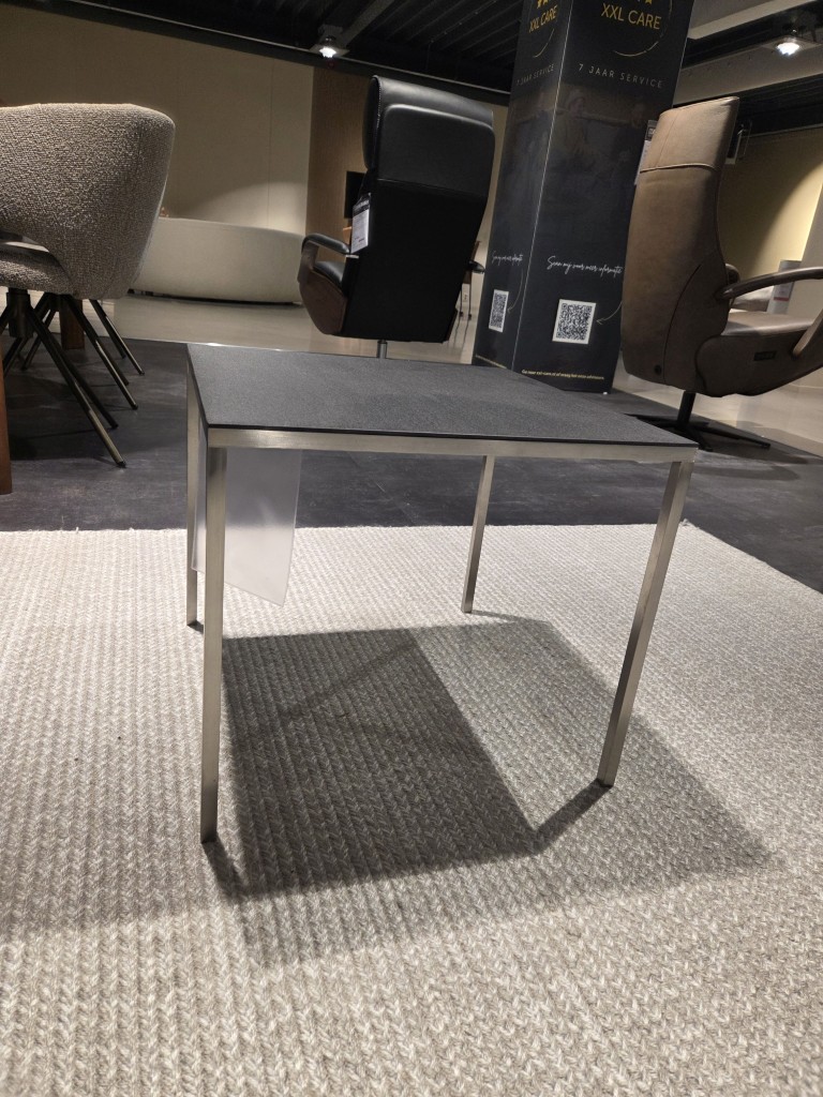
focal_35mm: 23
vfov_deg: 73.9
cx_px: 412
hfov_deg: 58.9
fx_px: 729
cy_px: 548
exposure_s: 1/100
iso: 200
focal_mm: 5.4
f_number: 1.8
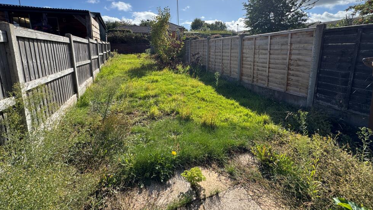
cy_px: 74
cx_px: 183
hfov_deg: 99.4
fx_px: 158
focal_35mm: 16
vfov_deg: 65.7
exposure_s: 1/1048
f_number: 2.2
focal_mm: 2.22
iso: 50
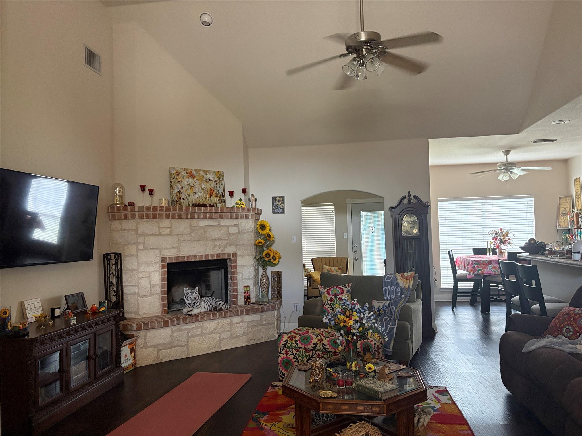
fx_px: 437
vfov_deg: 53.1
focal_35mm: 26
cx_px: 291
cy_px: 218
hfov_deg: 67.3
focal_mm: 5.96
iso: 400
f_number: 1.6
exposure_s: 1/40
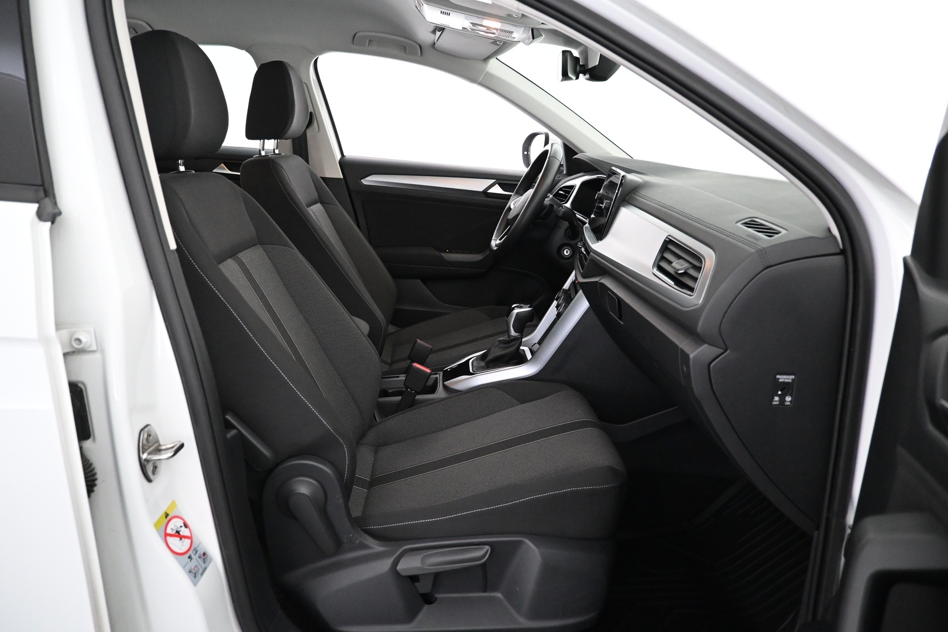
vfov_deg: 53.1
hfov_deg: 73.7
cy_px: 316
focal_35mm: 24
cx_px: 474
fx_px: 632
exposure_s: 1/60
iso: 3600
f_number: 3.5
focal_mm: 16
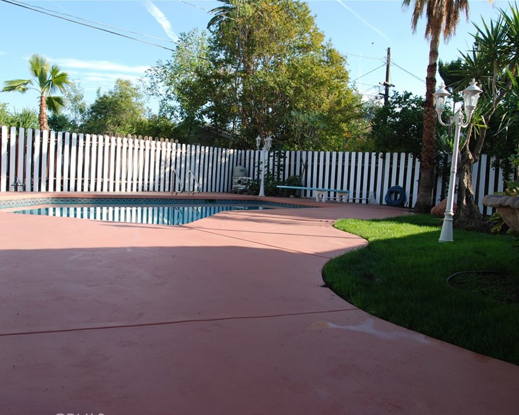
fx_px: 454
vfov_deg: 49.1
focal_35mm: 30
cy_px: 214
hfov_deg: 59.1
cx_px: 217
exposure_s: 1/160
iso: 100
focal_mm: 17
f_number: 6.3
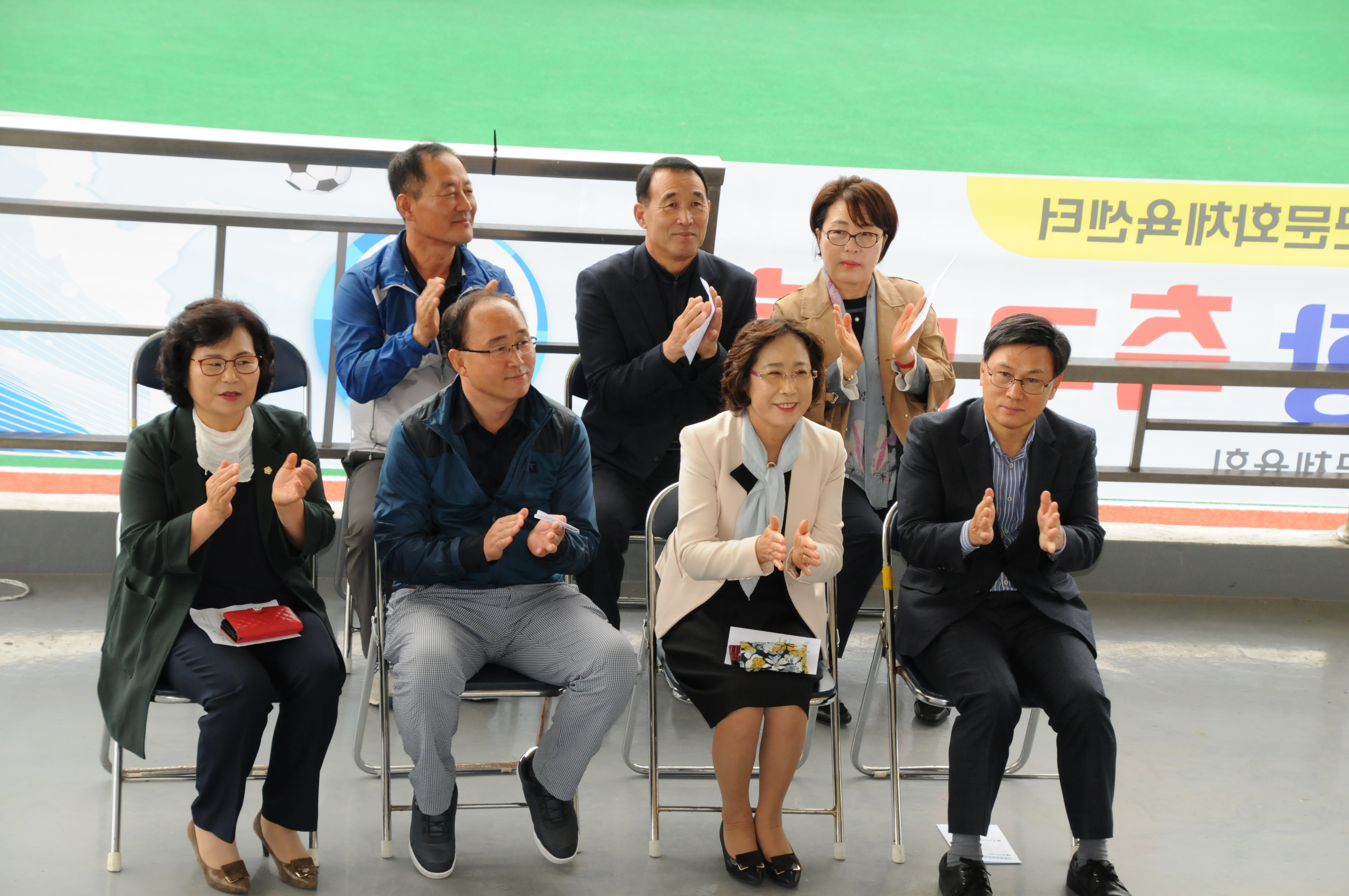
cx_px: 674
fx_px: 4491
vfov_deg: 11.4
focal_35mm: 120
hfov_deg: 17.1
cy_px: 448
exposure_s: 1/250
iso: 800
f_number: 9
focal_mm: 80
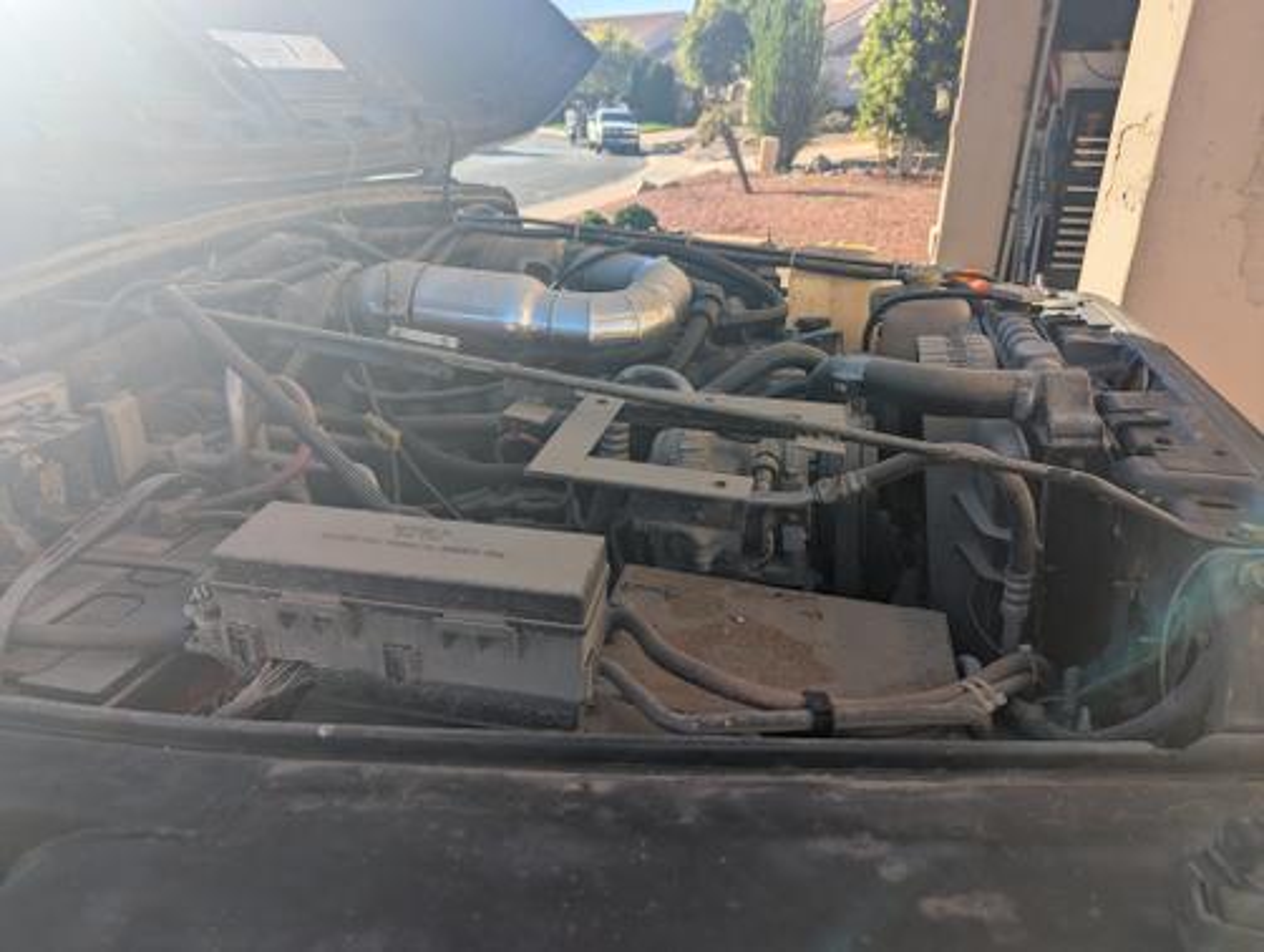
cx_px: 632
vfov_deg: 56.9
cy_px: 476
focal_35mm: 24
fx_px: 878
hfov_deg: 71.5
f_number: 1.85
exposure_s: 1/1348
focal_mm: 6.81
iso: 43
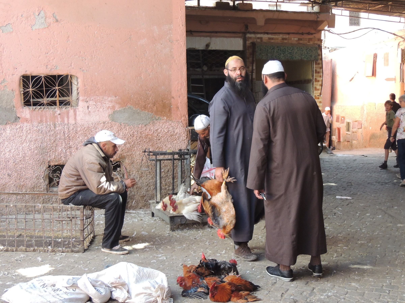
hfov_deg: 38.2
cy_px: 152
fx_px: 585
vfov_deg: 29.1
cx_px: 202
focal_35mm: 50
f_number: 3.6
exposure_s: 1/160
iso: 400
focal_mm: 8.9
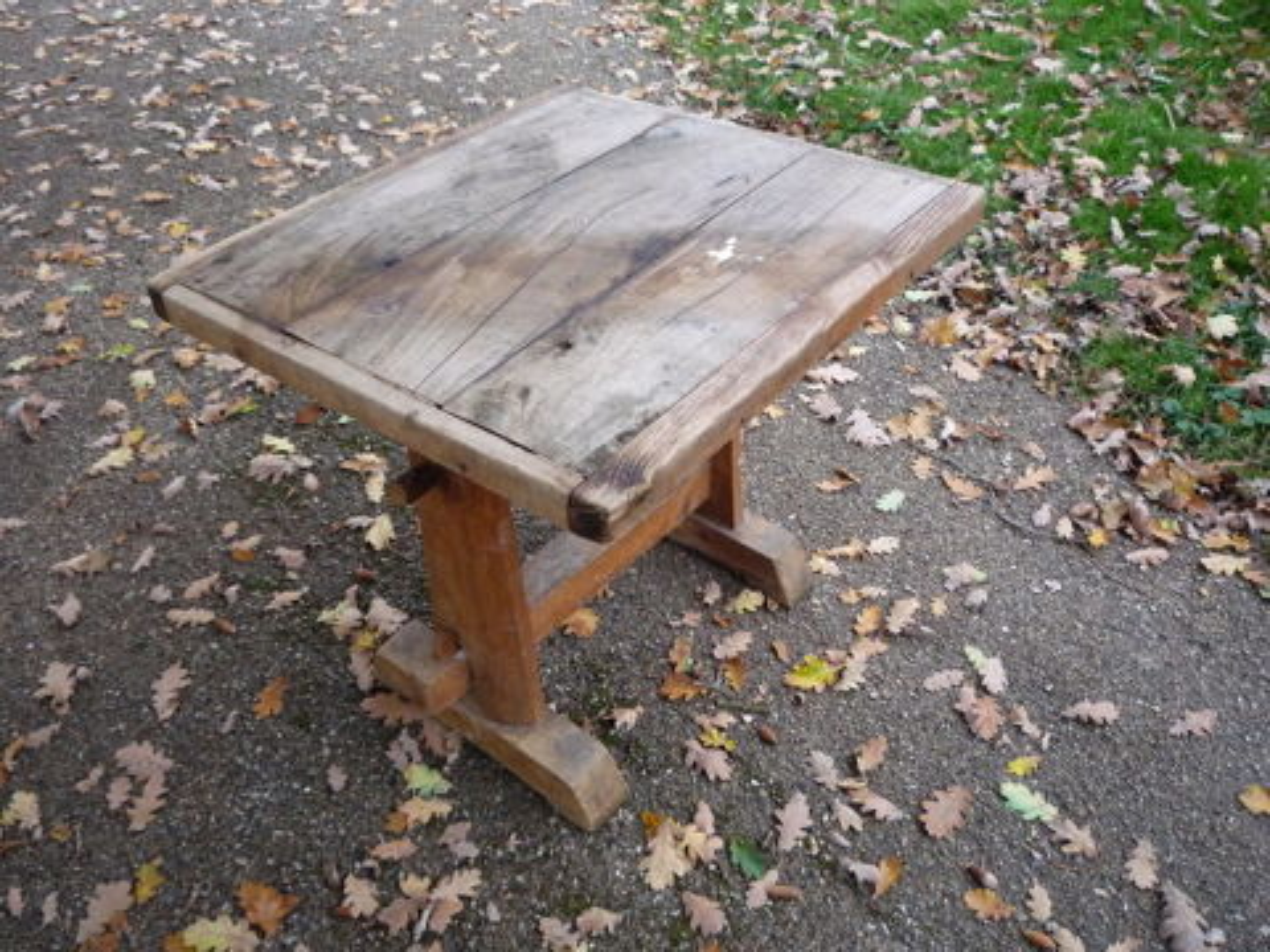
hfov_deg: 60.0
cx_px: 635
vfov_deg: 46.8
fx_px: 1101
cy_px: 476
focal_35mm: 30
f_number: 3.3
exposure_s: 1/30
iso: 320
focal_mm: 5.2
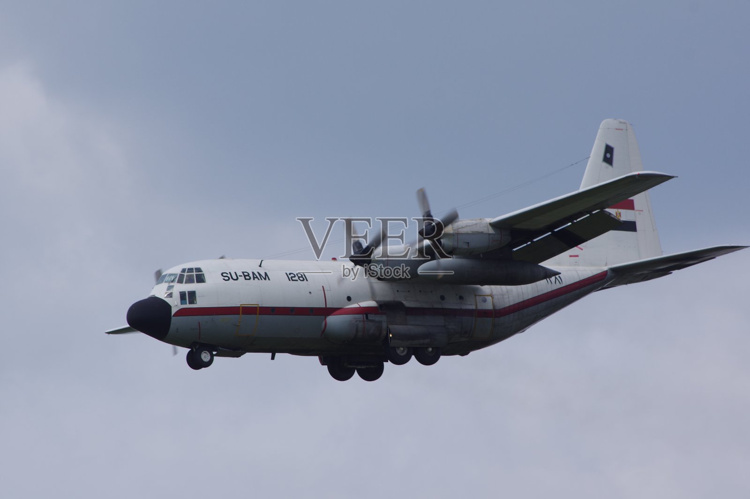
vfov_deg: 4.8
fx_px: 5932
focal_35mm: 285
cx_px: 375
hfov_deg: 7.2
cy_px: 250
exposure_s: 1/640
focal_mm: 190
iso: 200
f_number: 8
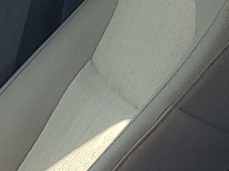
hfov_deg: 8.8
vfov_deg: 6.8
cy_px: 465
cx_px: -346
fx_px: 1335
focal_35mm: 202
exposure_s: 1/833
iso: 50
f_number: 1.5
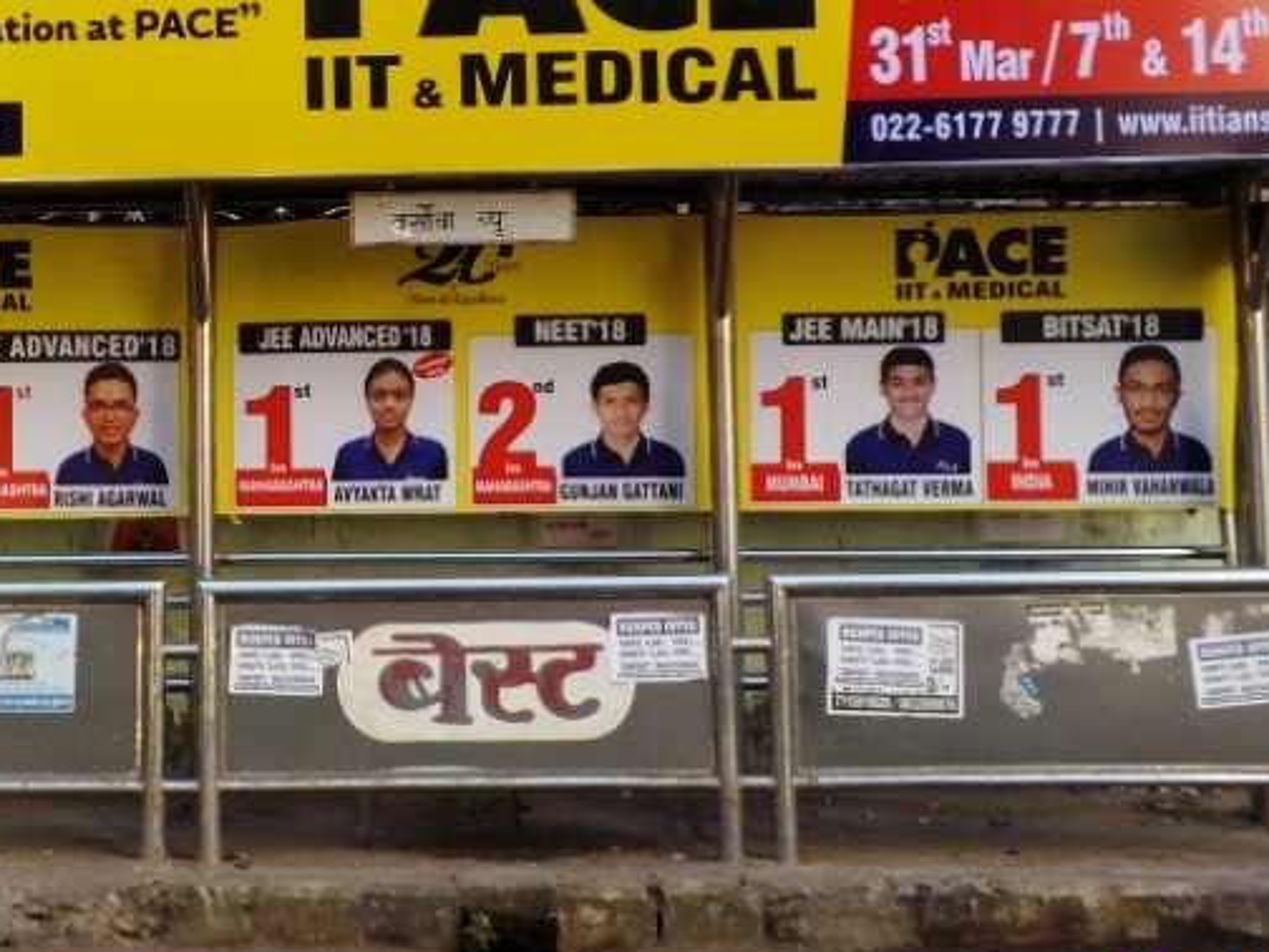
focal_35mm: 61
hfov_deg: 31.2
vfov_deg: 23.7
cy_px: 222
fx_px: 2236
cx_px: 335
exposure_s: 1/160
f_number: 3.3
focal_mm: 4.1
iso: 125
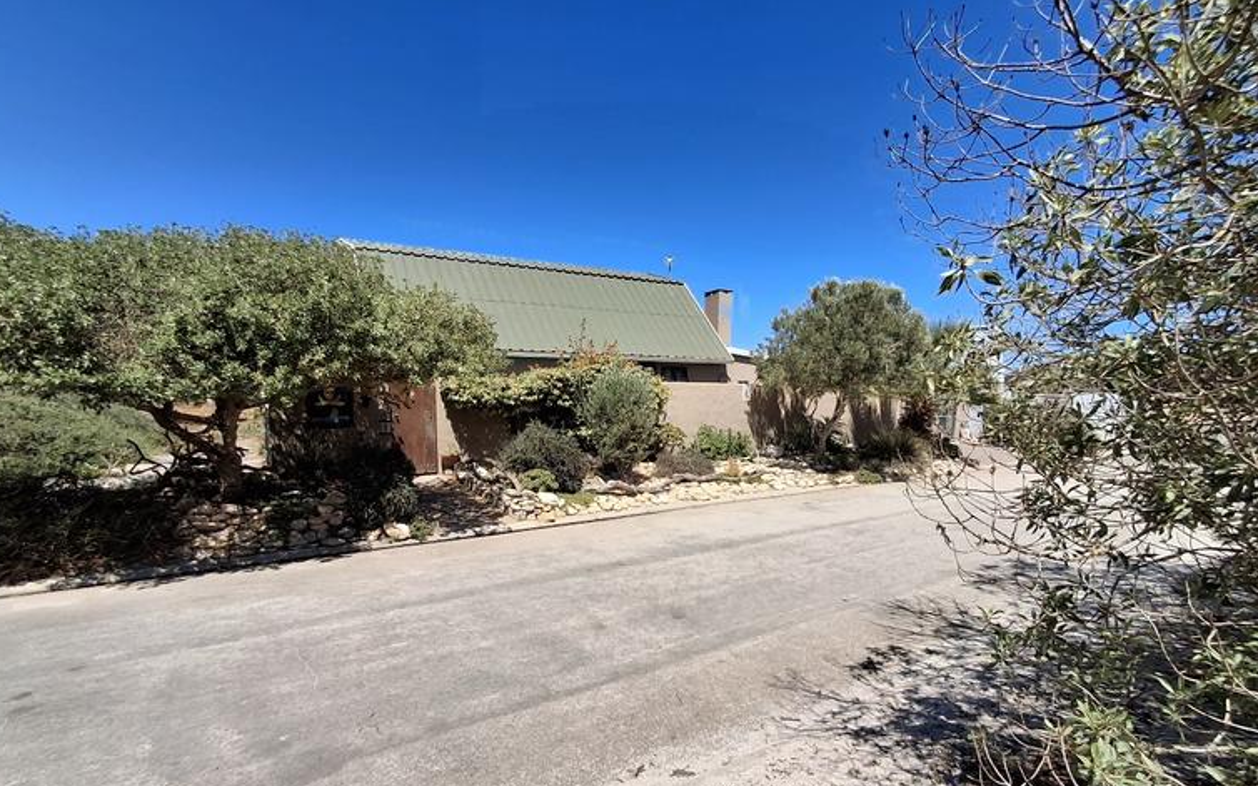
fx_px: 617
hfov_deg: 91.0
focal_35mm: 18
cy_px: 469
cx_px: 592
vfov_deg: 64.4
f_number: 2.2
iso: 40
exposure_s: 1/1808
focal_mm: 1.64
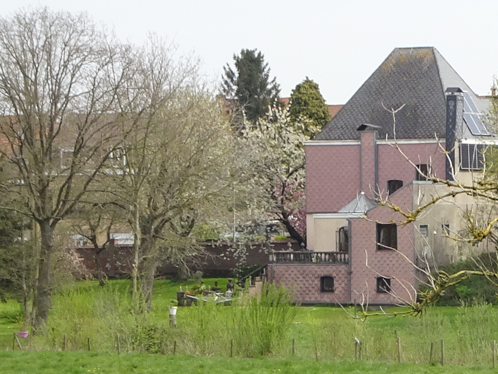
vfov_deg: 6.1
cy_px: 475
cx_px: 597
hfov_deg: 8.1
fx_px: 3467
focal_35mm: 241
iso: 80
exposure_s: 1/320
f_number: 4.5
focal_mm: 10.95
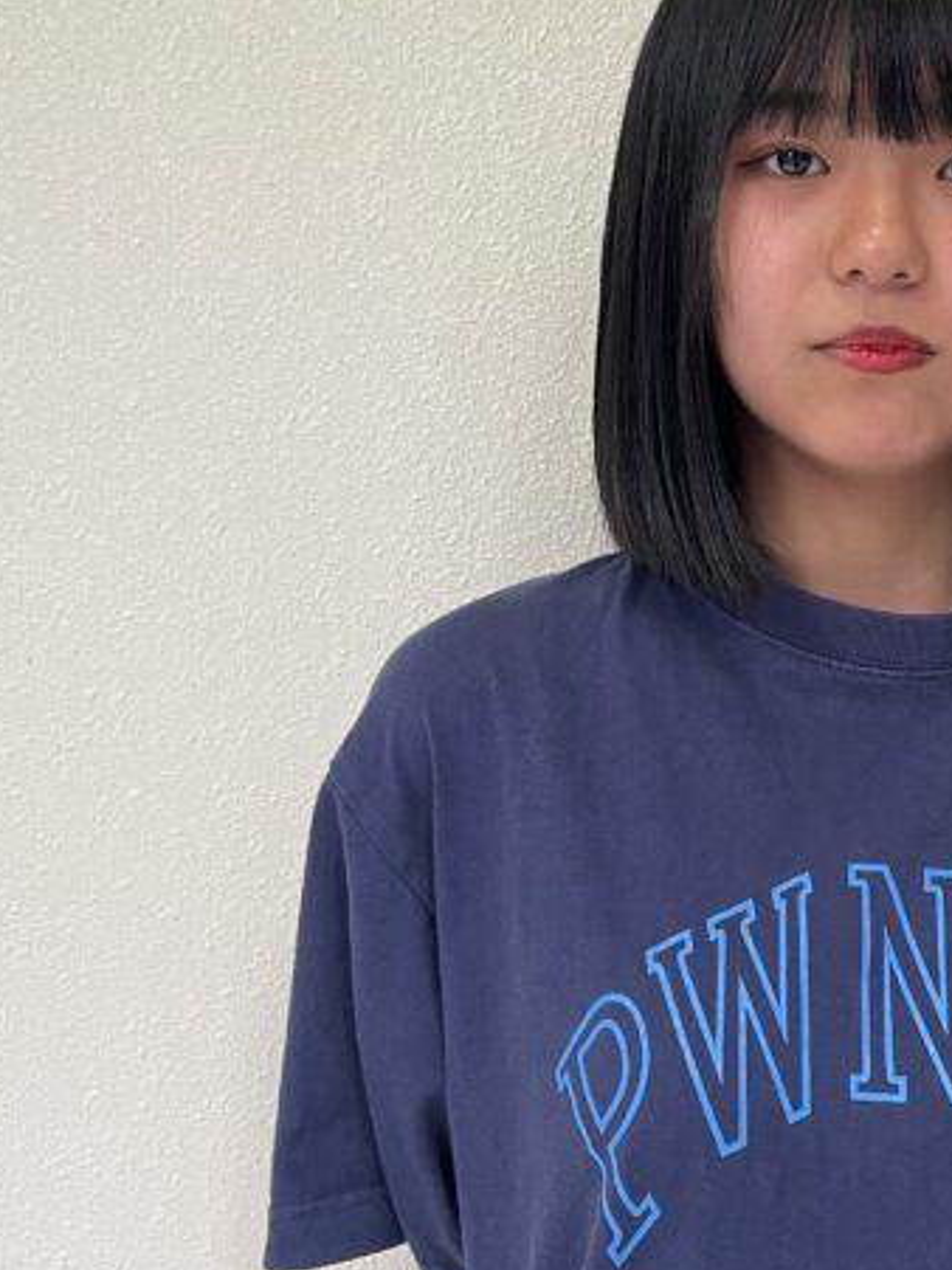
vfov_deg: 32.6
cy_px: 493
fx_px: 2164
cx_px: 791
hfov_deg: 24.3
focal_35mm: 59
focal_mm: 4.2
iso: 100
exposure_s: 1/60
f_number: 1.6
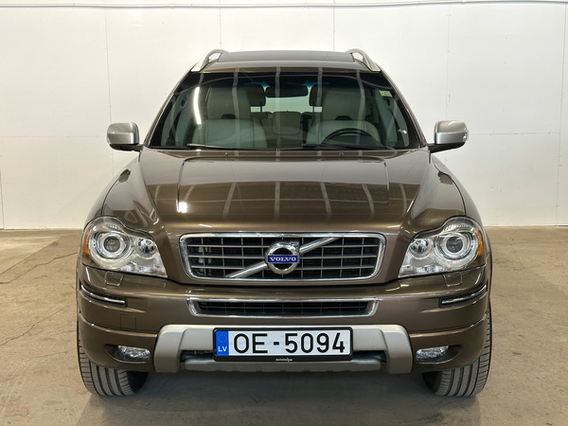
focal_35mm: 48
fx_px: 788
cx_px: 284
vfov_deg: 30.3
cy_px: 213
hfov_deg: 39.7
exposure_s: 1/50
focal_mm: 6.86
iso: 125
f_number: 1.8
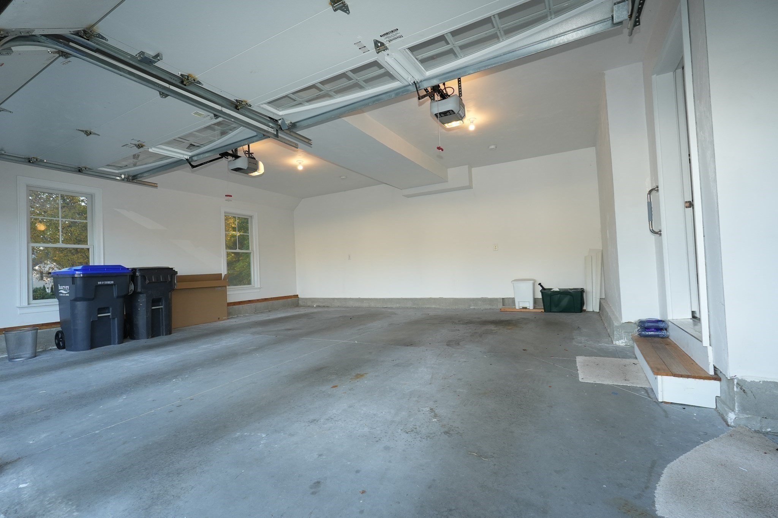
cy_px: 259
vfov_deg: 73.7
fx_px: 346
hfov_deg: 96.7
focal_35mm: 16
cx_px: 389
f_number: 5.6
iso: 640
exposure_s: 1/100
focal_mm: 11
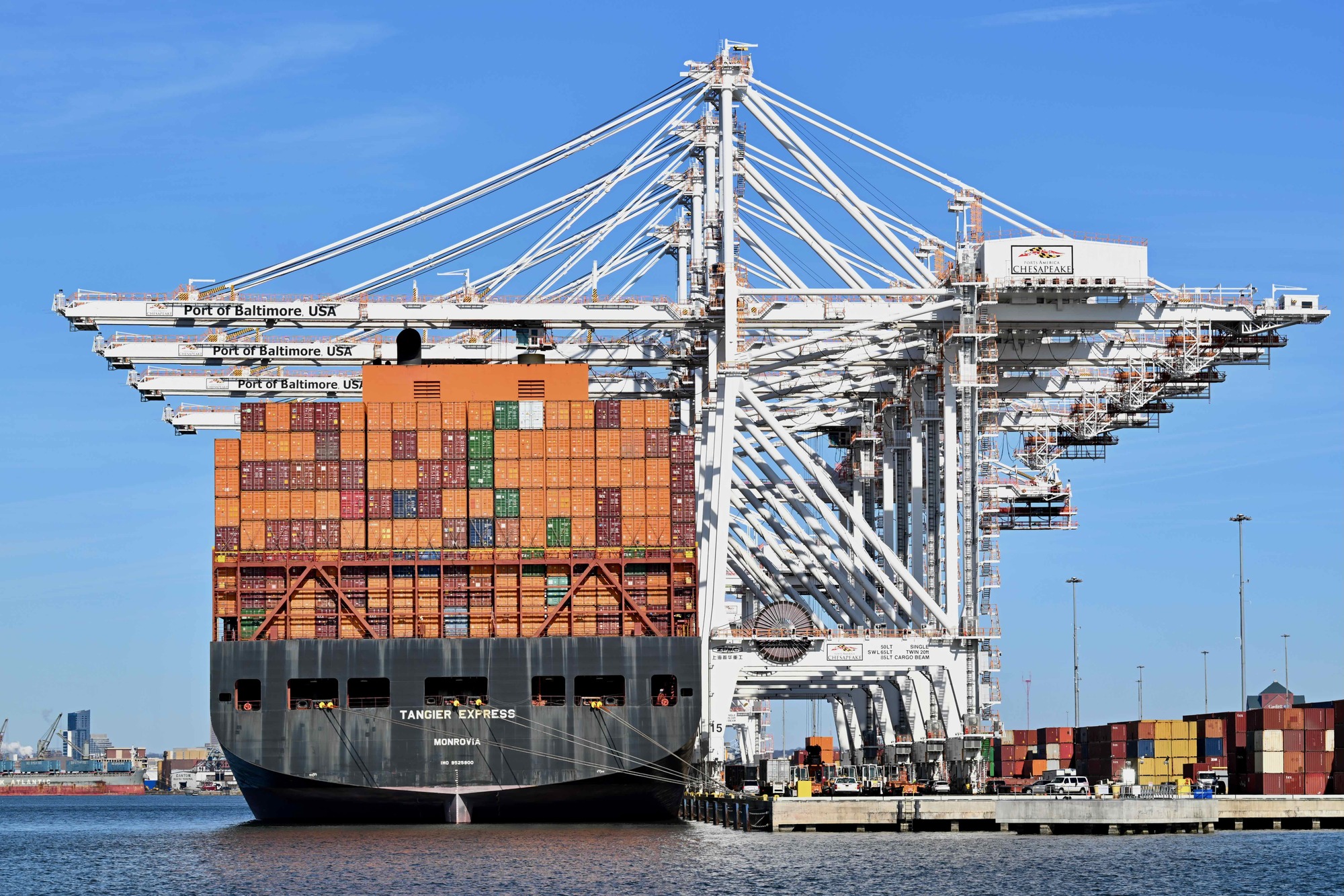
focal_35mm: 100
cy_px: 448
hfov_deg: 20.4
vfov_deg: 13.7
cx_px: 672
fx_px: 3733
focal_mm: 100
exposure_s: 1/200
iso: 64
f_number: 8
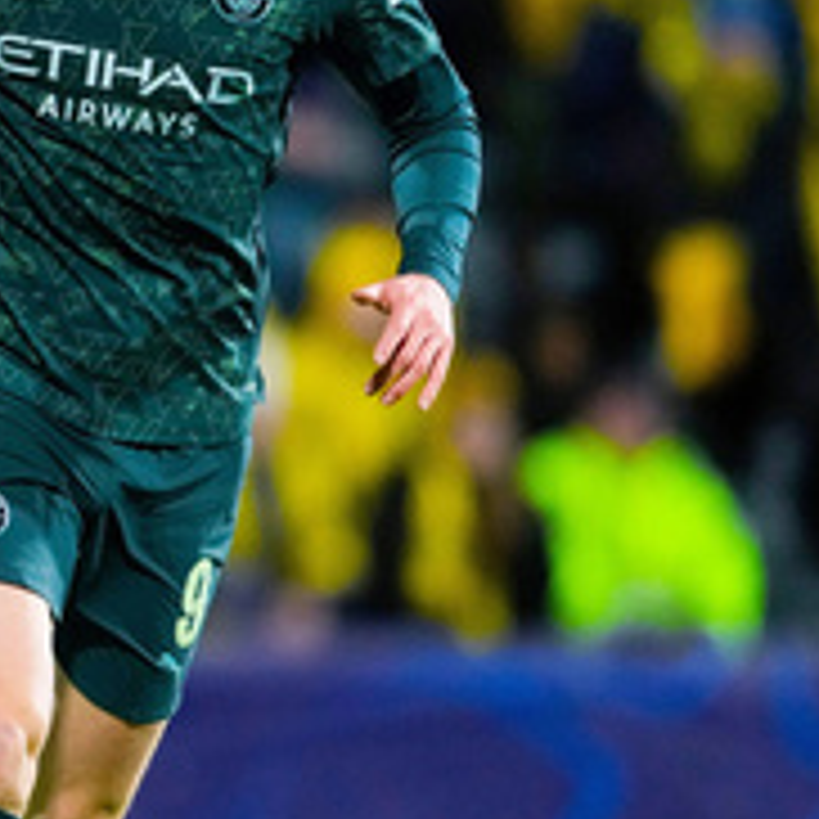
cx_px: -184
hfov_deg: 1.4
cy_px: 459
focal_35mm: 1268
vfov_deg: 1.4
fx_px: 33942
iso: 3200
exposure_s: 1/1250
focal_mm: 400
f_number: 2.8
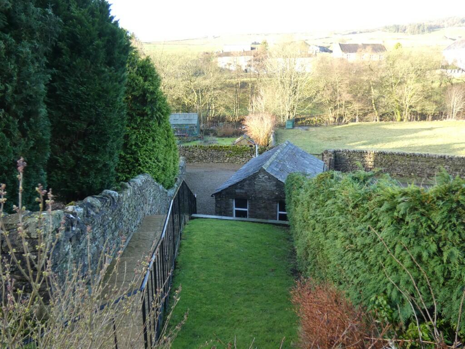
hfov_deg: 65.3
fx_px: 363
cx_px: 232
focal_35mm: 27
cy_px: 174
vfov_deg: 51.4
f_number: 3.2
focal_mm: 4.8
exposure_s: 1/80
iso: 160
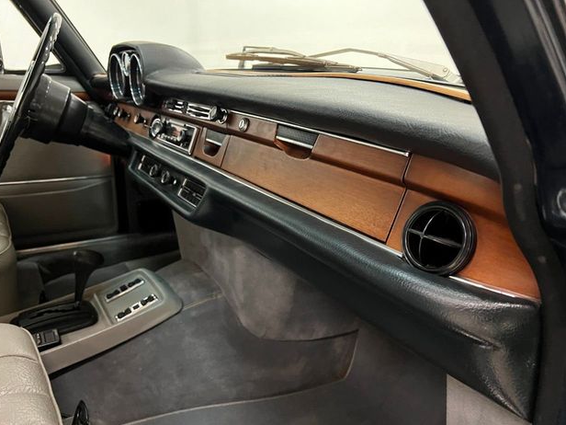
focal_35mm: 27
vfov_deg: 51.3
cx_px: 273
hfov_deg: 65.3
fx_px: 441
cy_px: 220
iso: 500
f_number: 1.5
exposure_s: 1/30
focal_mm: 5.7
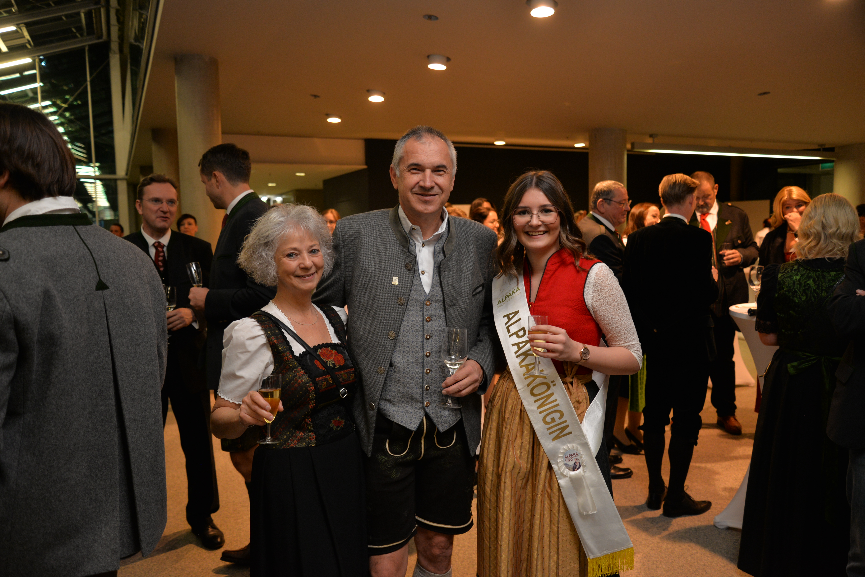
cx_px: 432
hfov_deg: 63.7
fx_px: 697
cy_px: 288
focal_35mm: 29
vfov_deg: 45.0
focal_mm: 29
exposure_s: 1/60
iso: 800
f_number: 4
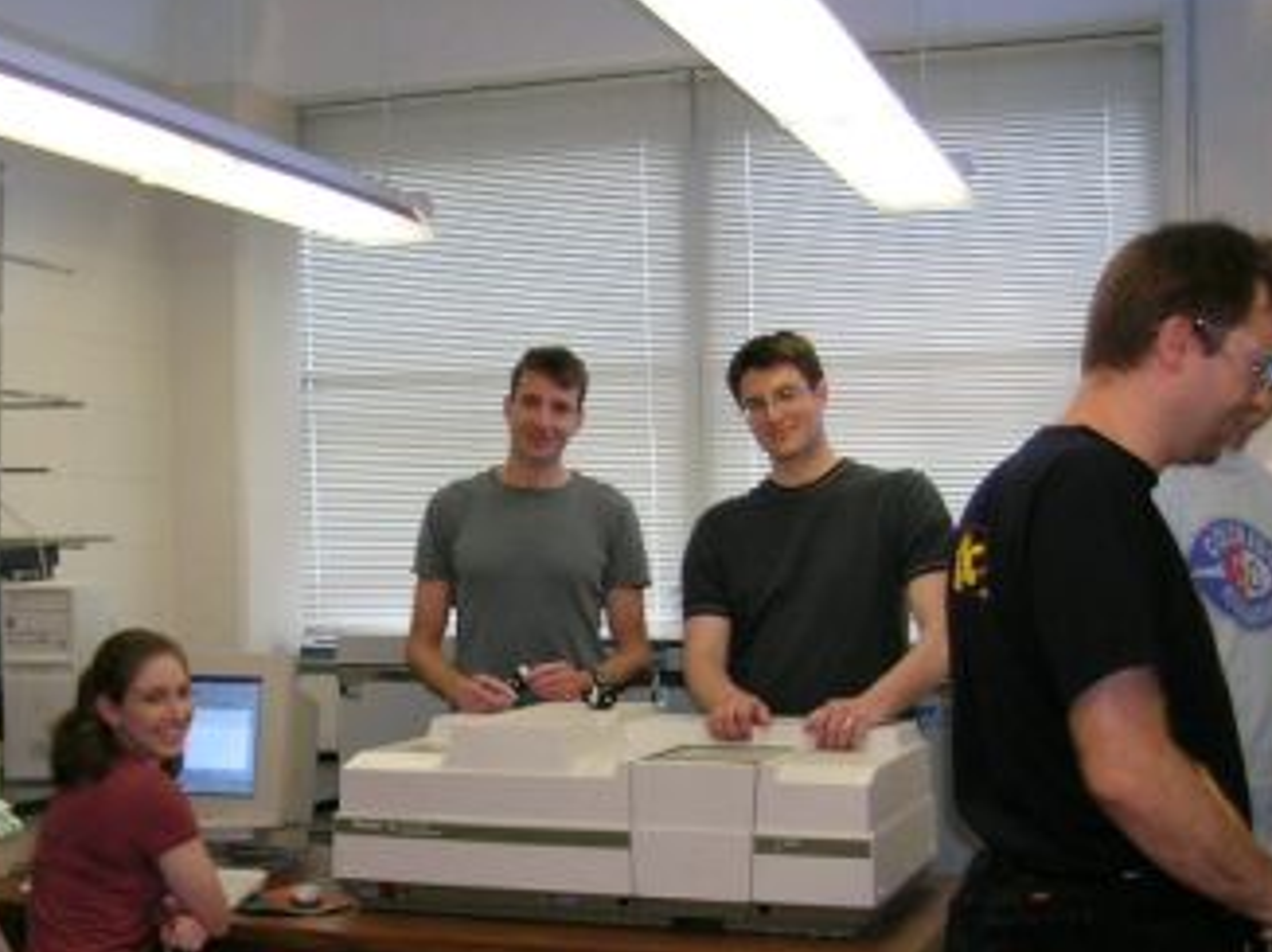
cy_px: 644
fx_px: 2020
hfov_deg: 34.5
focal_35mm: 55
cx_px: 378
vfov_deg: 26.4
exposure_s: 1/30
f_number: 2.8
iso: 50
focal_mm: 5.8
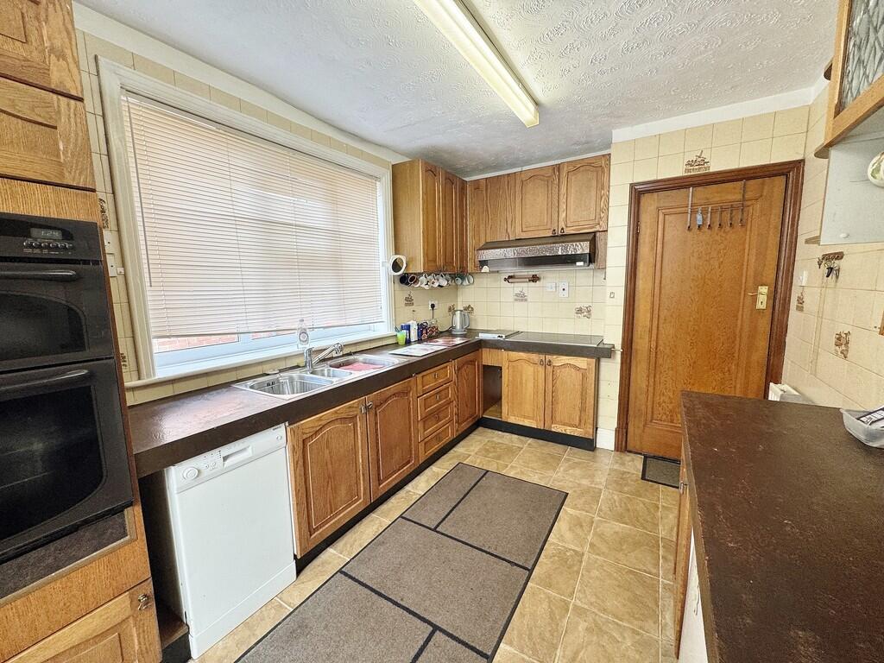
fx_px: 358
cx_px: 442
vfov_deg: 85.7
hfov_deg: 102.1
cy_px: 332
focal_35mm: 14
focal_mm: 2.22
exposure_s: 1/99
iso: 125
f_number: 2.2
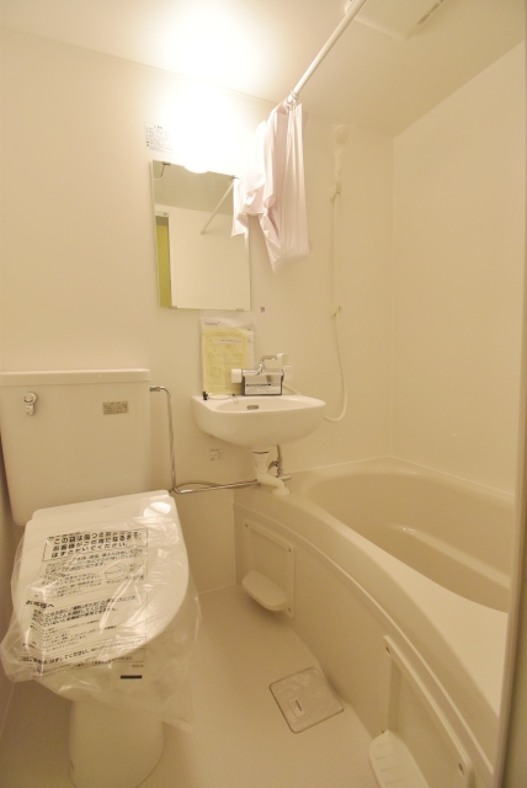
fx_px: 329
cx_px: 264
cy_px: 394
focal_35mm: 15
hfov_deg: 77.4
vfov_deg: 100.3
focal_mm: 10
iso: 2000
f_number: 5.6
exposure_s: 1/125
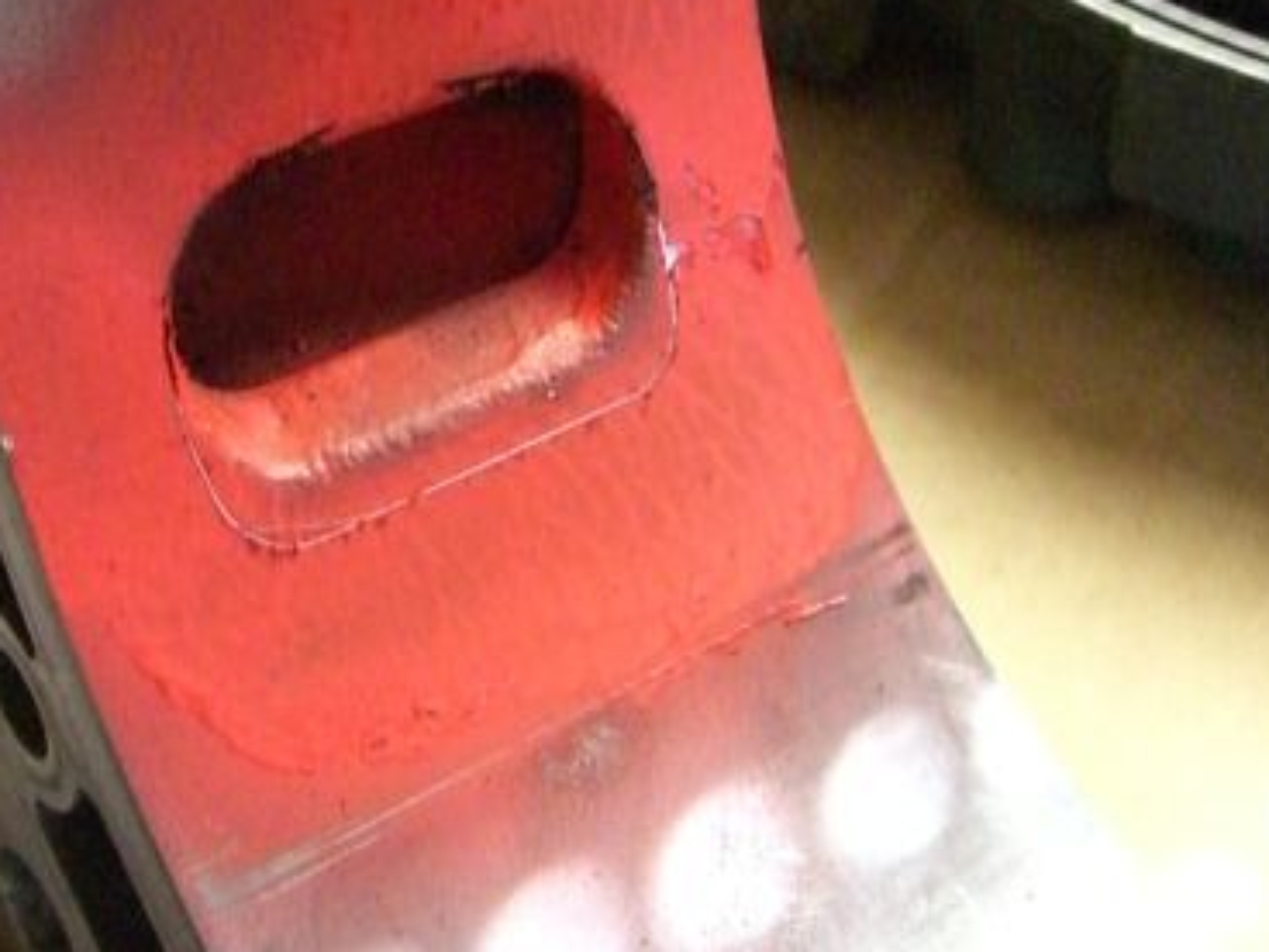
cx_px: 431
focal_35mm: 66
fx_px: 2420
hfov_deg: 29.2
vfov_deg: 22.1
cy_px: 297
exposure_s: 1/60
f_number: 2.7
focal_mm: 6.2
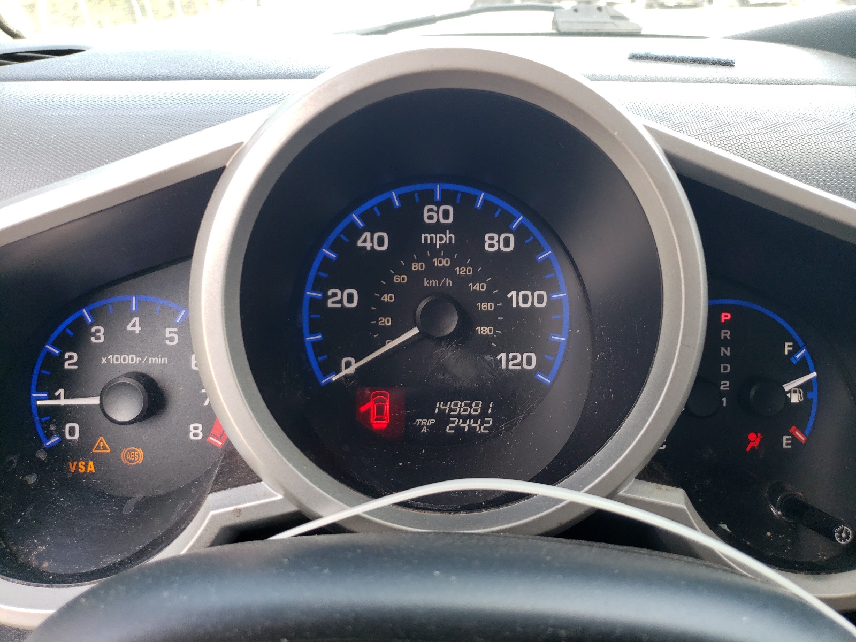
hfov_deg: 67.3
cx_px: 428
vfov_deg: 53.1
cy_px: 321
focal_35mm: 26
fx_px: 643
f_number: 1.5
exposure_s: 1/123
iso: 50
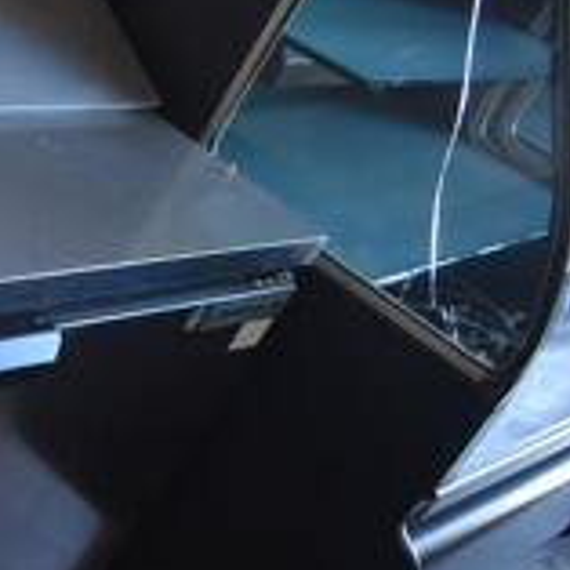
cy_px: 341
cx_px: -523
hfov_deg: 15.9
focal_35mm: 89
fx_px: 1658
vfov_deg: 19.5
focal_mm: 18
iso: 900
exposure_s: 1/125
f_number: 3.5
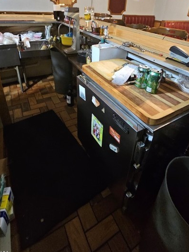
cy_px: 80
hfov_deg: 68.7
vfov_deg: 81.2
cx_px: 99
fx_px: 138
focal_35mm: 19
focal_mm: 2.2
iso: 1000
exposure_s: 1/24
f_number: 2.2
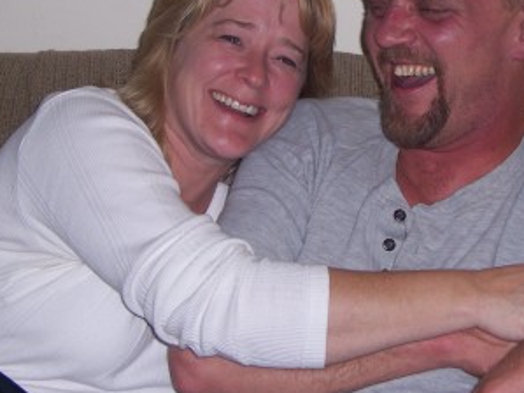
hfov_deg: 17.9
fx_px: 1664
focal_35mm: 110
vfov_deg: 13.4
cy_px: 103
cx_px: 298
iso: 80
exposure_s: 1/90
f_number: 4.3
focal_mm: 12.1
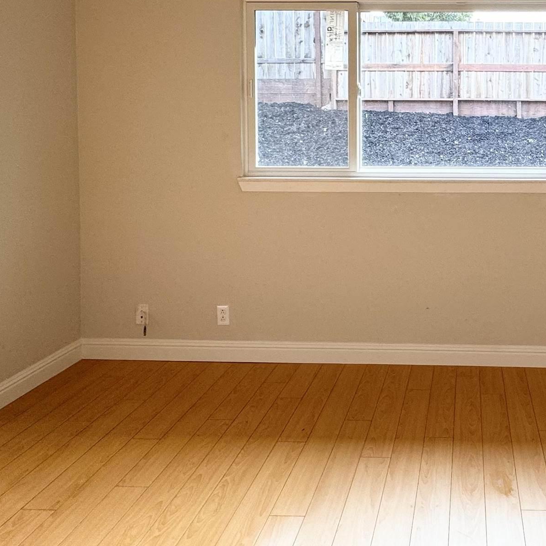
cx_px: 461
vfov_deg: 49.4
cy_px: 149
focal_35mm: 32
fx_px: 571
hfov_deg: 47.4
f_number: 2.2
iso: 125
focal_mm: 2.22
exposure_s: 1/120
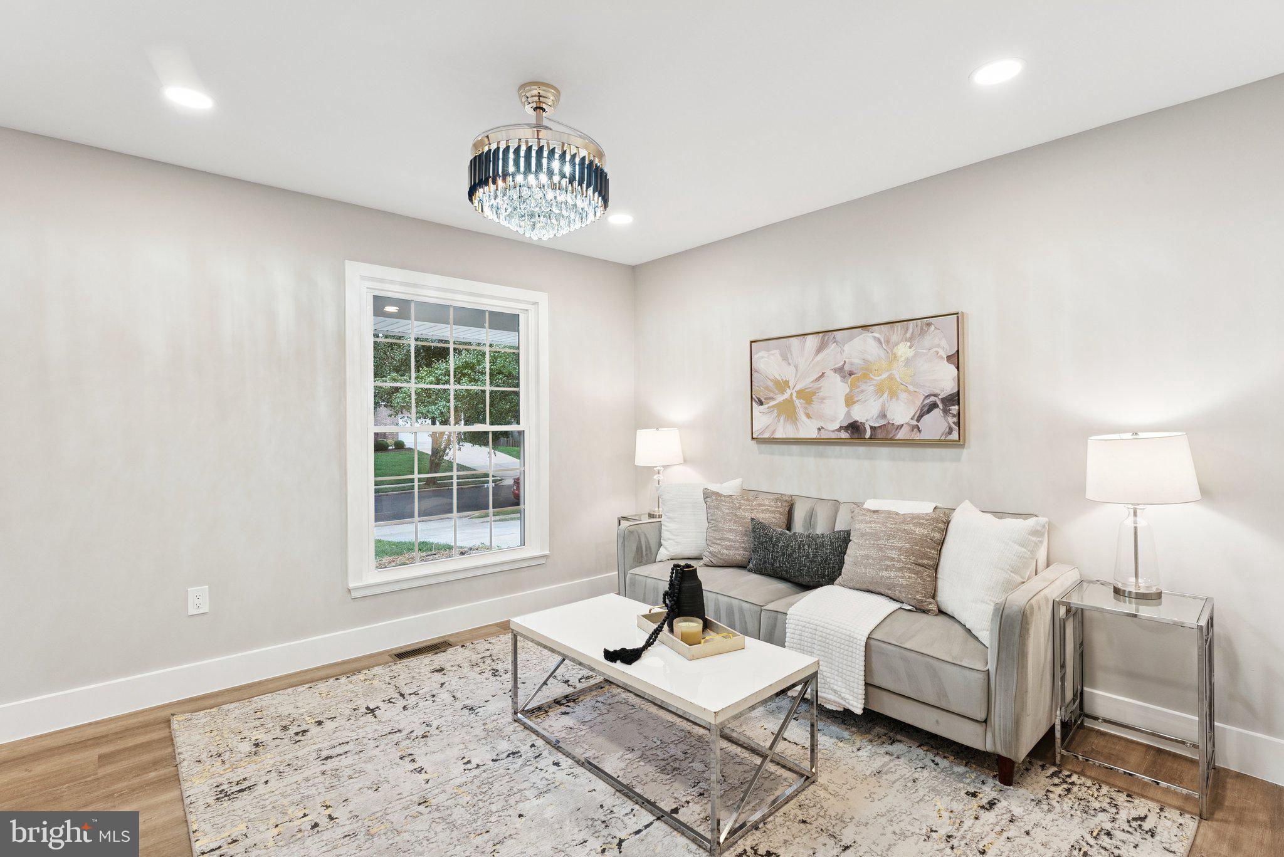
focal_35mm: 16
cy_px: 428
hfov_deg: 95.0
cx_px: 642
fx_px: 589
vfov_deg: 72.1
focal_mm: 16.5
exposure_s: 1/6
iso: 250
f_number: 9
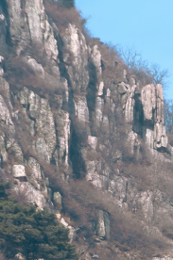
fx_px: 5911
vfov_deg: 2.5
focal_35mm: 817
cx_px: 319
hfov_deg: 1.7
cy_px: 429
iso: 100
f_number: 9
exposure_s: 1/400
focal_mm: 220
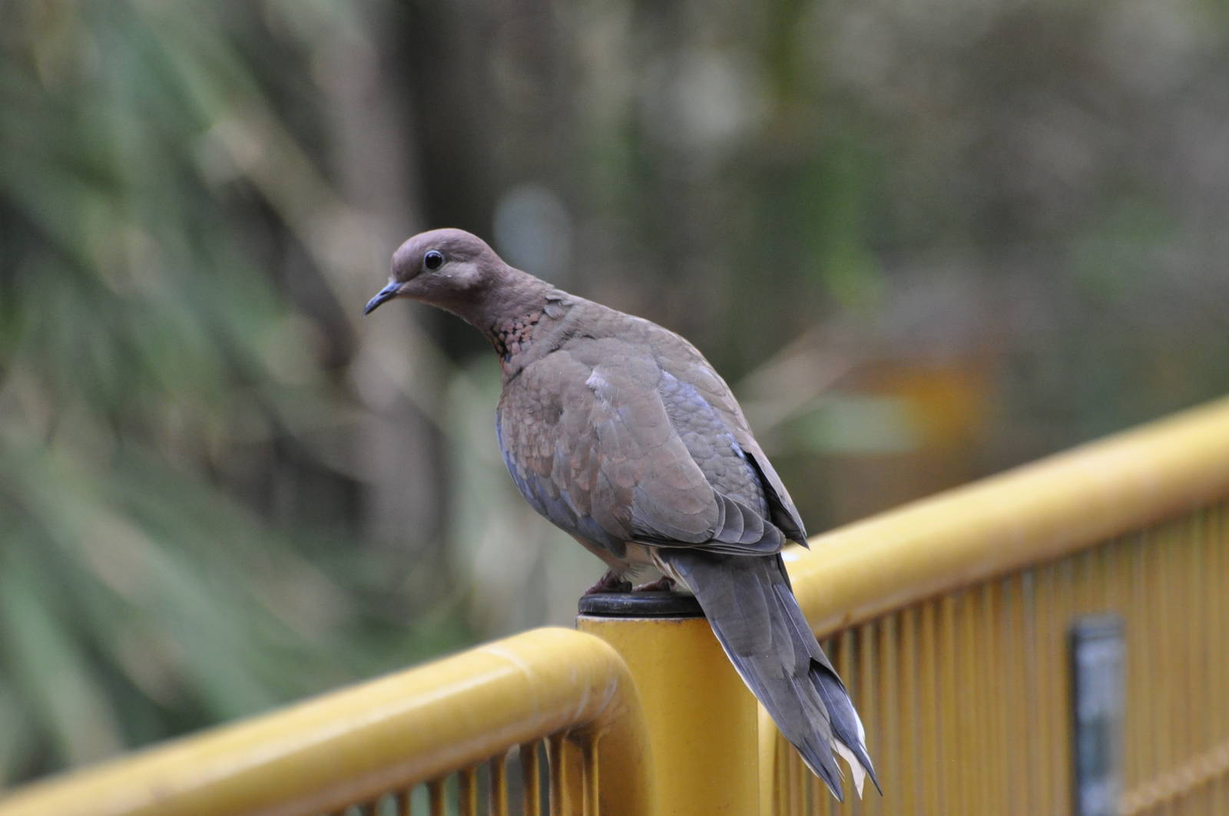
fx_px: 15345
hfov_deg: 4.6
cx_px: 614
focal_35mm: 450
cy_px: 408
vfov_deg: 3.0
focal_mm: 300
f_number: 5.6
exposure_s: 1/400
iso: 1600
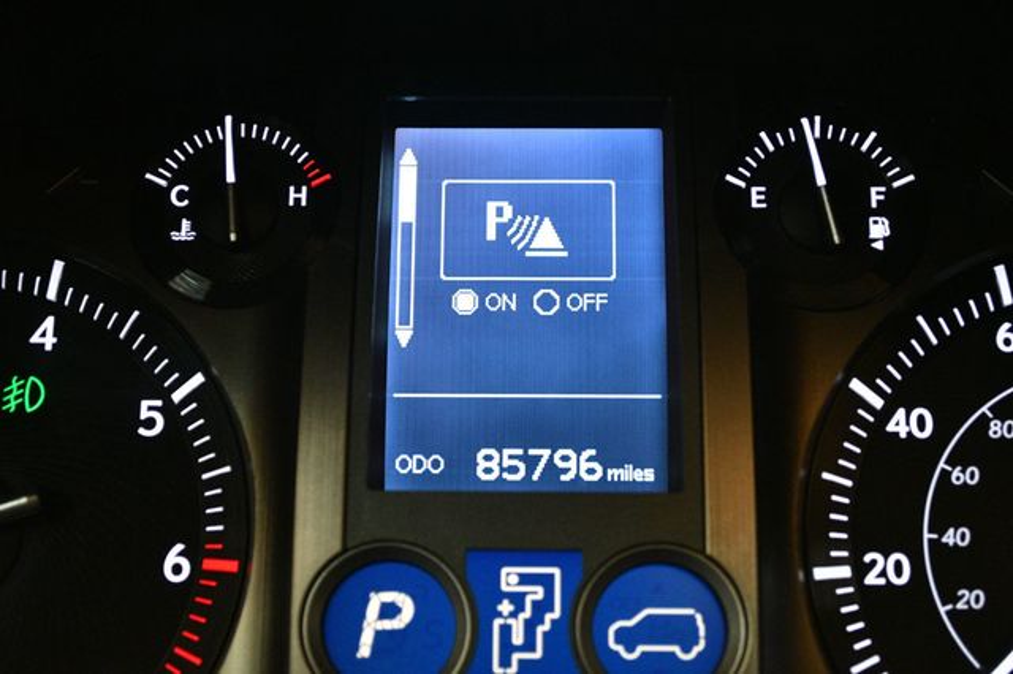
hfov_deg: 35.1
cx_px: 506
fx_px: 1603
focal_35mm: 57
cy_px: 337
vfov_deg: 23.8
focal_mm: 38
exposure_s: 1/60
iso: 3200
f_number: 5
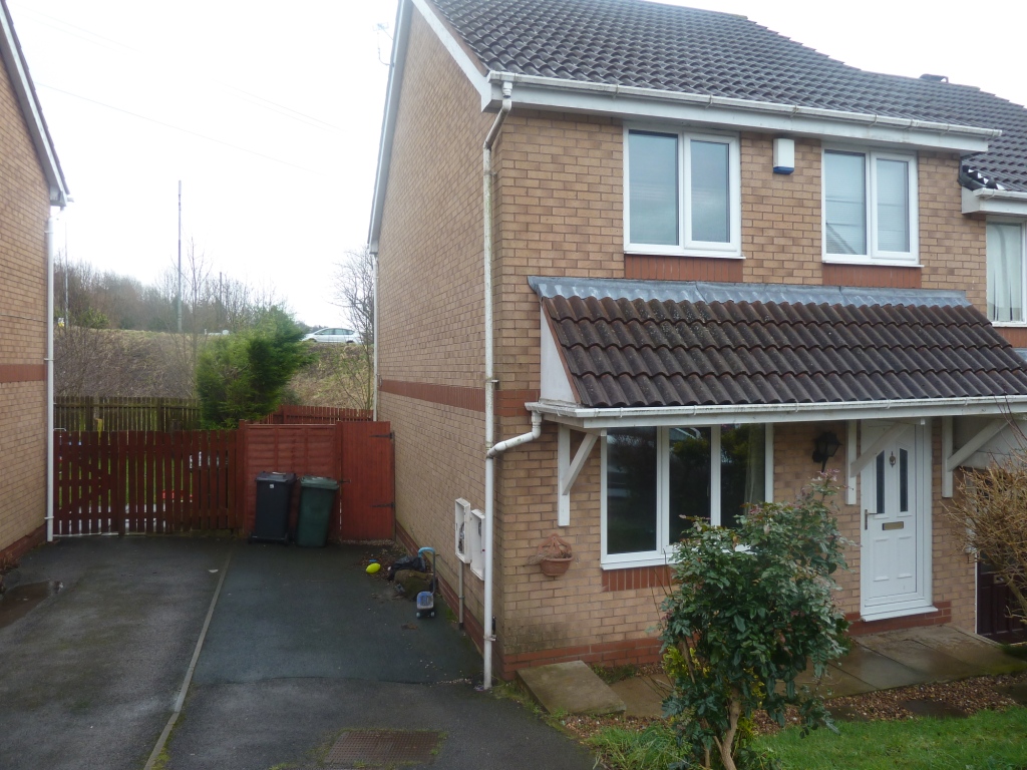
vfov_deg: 54.9
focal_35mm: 25
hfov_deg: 69.4
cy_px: 385
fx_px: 742
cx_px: 514
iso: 80
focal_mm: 4.1
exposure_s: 1/60
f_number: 3.3
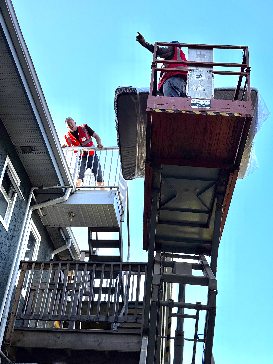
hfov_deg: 30.3
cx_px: 136
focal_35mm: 48
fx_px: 505
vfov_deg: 39.7
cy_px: 182
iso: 64
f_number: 1.78
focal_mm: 6.76
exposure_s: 1/1114
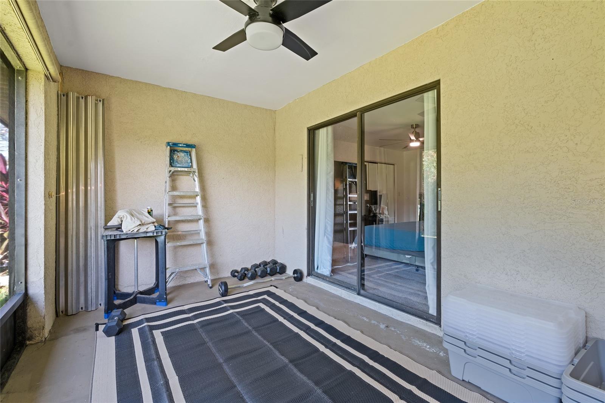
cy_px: 202
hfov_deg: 95.0
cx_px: 302
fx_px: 277
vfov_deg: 72.0
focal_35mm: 16
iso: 250
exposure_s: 1/5
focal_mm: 16.5
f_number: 7.1
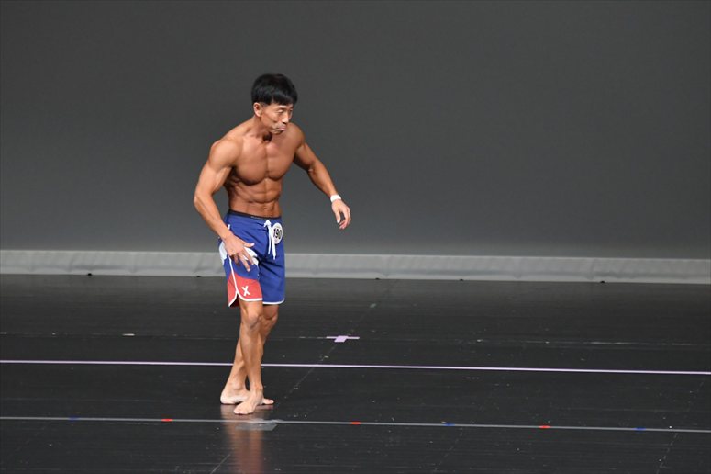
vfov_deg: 4.4
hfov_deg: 6.5
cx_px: 356
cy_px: 237
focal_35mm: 315
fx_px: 6218
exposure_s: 1/400
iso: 4000
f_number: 5.6
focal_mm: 210
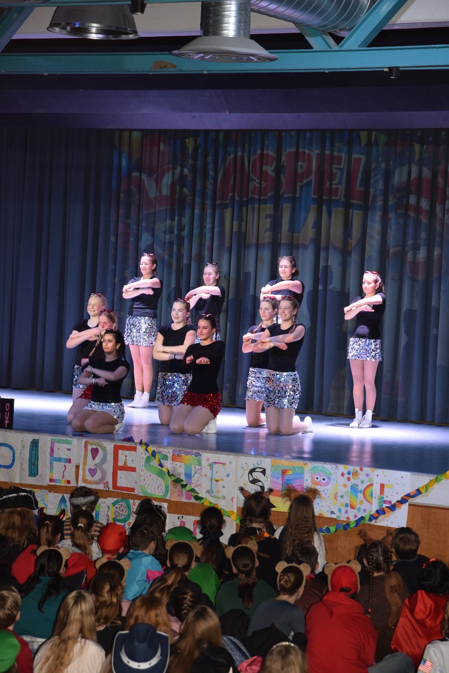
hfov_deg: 13.0
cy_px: 336
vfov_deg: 19.5
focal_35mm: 105
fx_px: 1964
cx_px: 224
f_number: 4
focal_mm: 70
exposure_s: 1/60
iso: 1250
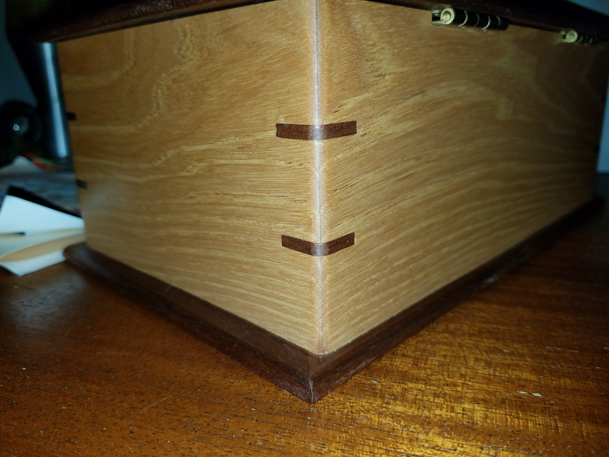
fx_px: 457
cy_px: 228
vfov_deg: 53.1
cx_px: 304
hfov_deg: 67.3
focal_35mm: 26
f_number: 1.7
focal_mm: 4.2
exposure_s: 1/218
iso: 50
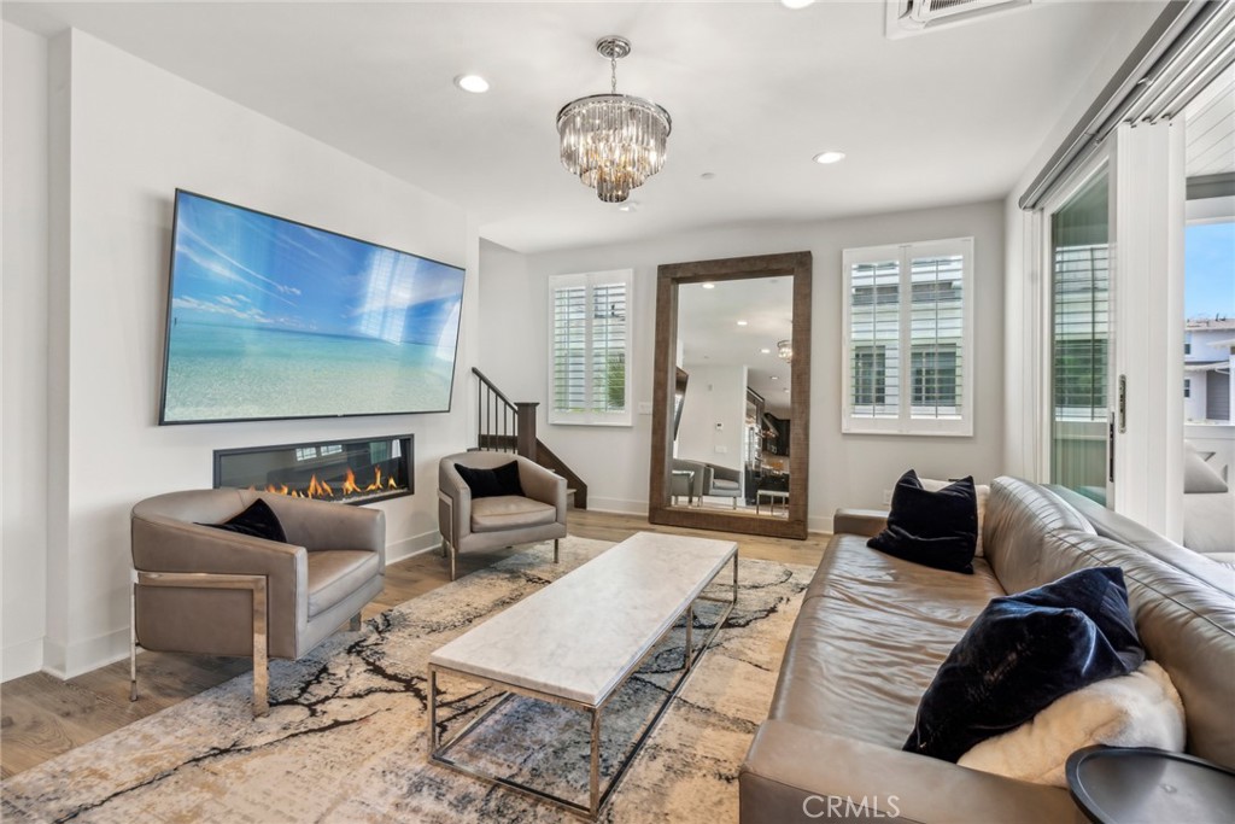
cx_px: 618
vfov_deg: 73.8
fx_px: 549
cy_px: 412
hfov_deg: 96.7
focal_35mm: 16
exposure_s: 1/60
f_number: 8
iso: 800
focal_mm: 16
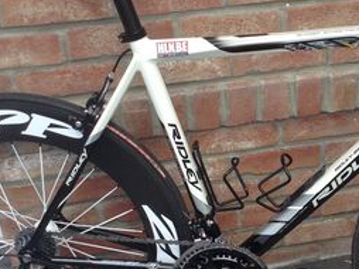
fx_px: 808
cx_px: 297
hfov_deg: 24.6
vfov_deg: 18.8
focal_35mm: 78
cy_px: 188
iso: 25
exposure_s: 1/805
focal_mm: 3.3
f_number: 2.4
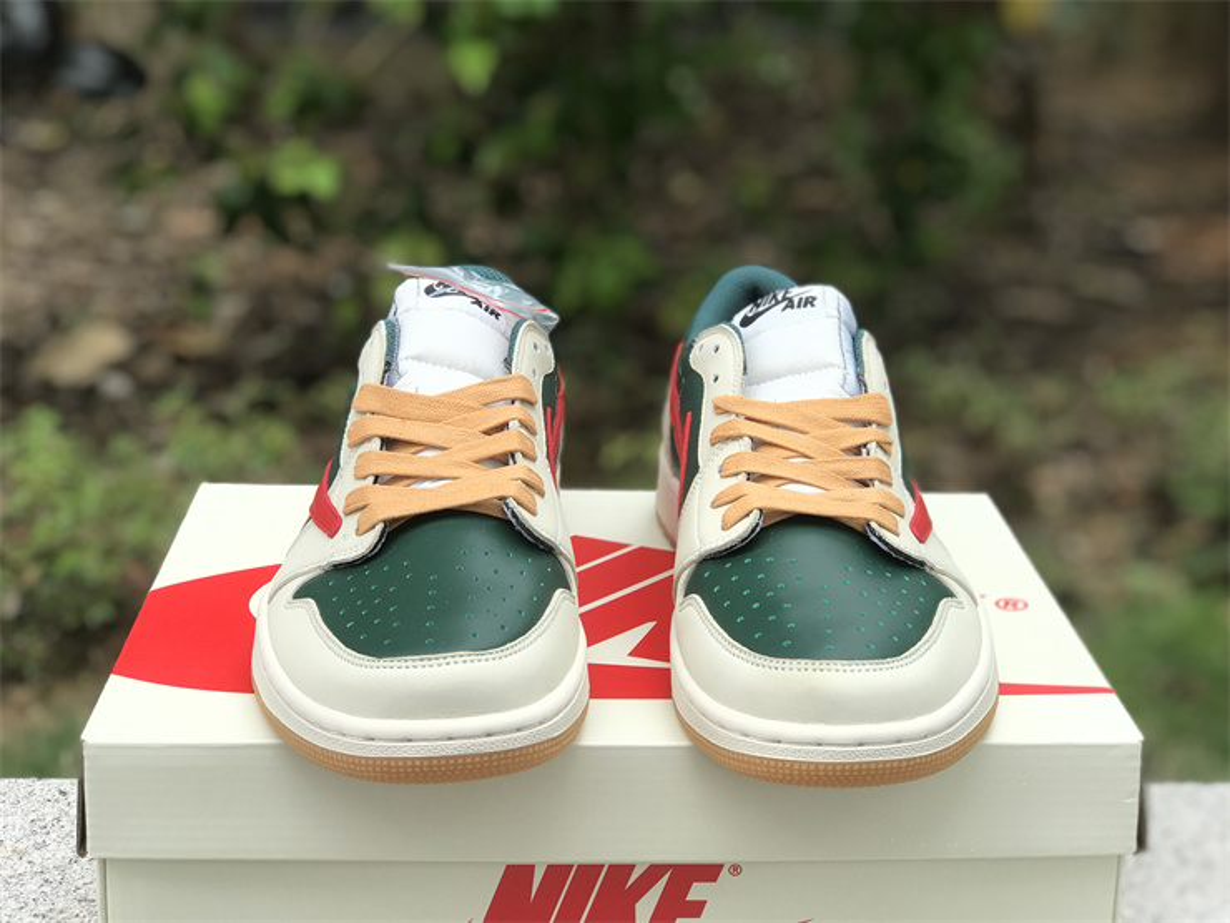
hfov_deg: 33.8
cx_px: 615
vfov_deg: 25.7
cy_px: 462
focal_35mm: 57
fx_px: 2025
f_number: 2.8
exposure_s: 1/100
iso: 20
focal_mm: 6.6
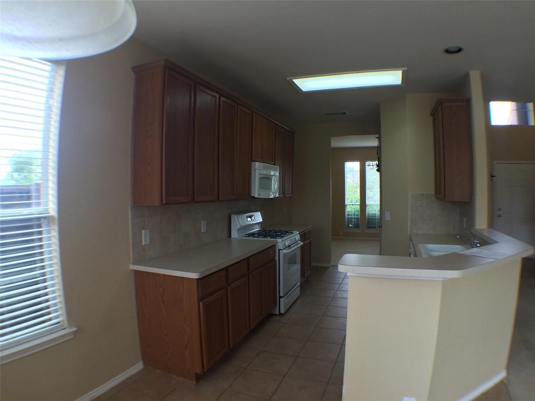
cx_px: 268
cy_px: 200
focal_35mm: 29
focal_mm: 4.15
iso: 32
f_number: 2.2
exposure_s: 1/40
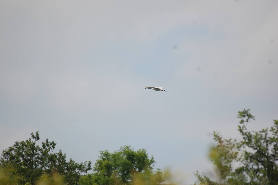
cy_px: 92
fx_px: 2315
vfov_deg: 4.6
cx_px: 139
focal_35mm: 300
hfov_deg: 6.9
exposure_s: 1/2000
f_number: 5.6
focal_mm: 200
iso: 400
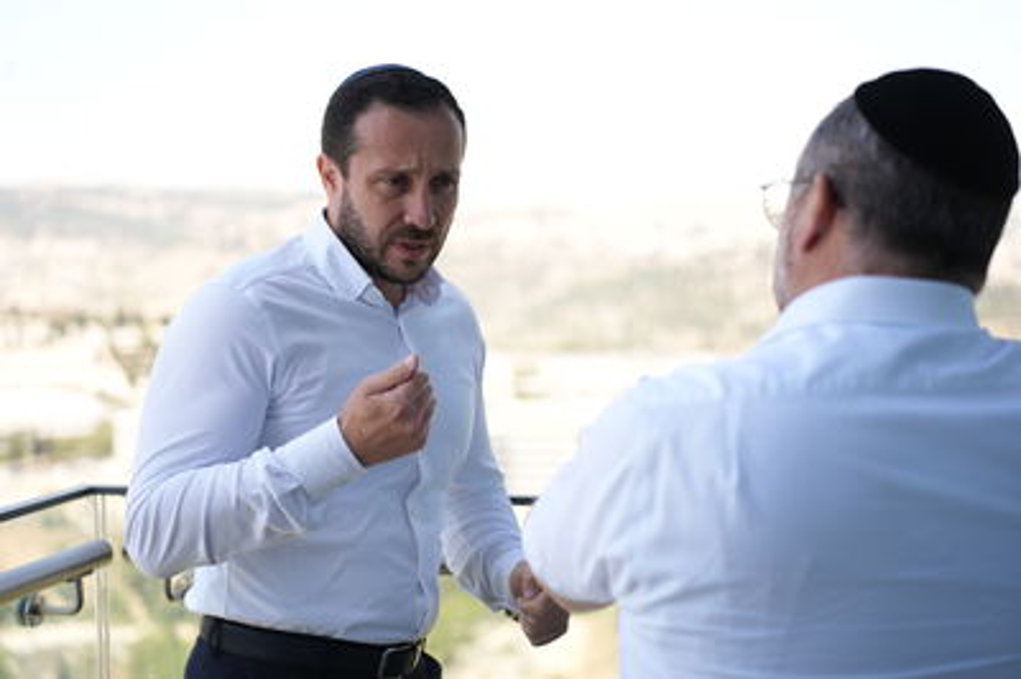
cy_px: 340
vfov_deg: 19.7
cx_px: 510
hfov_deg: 29.3
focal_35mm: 69
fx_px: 1955
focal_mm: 69
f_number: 2.8
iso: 100
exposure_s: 1/400
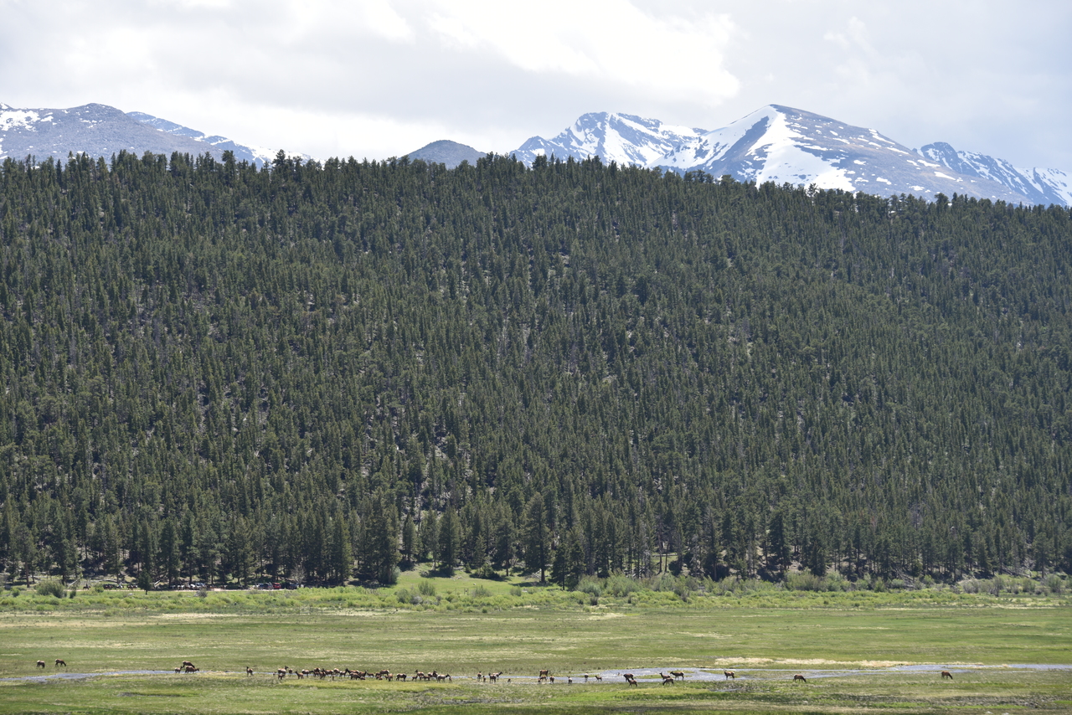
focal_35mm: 100
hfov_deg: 20.4
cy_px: 358
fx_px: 2978
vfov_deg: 13.7
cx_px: 536
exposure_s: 1/250
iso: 100
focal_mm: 100
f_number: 8
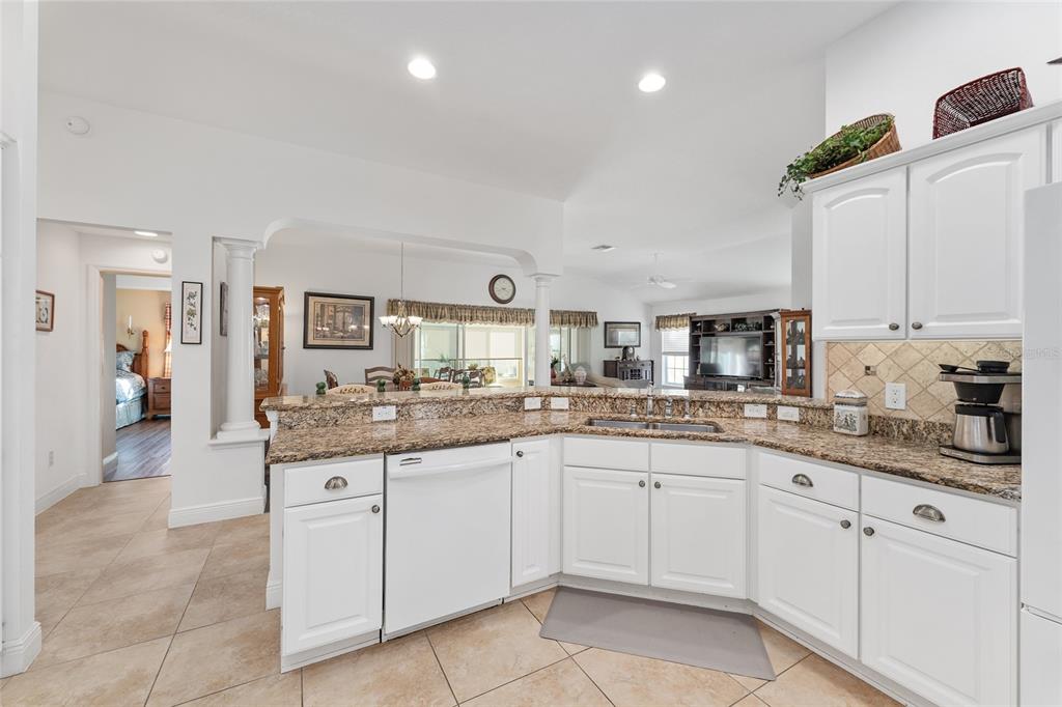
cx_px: 531
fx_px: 431
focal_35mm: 15
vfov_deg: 78.8
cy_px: 354
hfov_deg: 101.9
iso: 400
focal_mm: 14.6
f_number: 7.1
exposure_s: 1/4
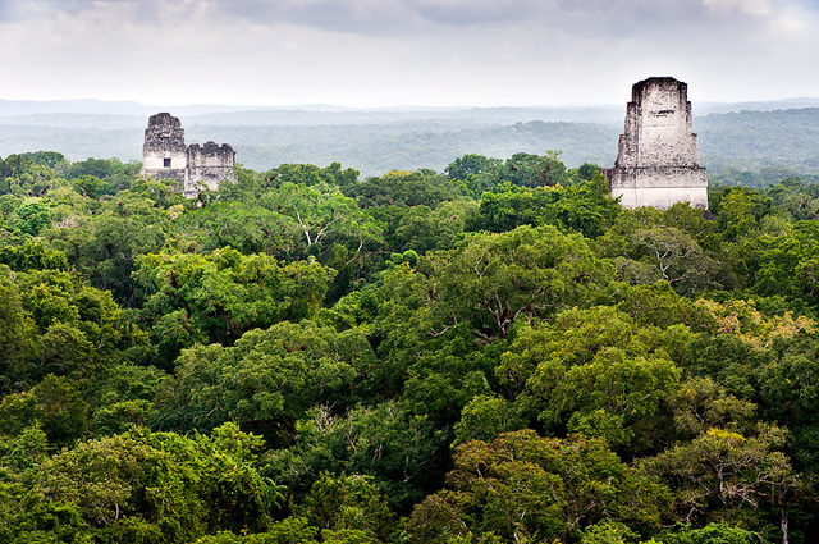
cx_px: 410
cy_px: 272
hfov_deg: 17.5
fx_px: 2658
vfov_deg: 11.7
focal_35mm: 117
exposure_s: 1/250
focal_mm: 78
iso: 400
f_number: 10
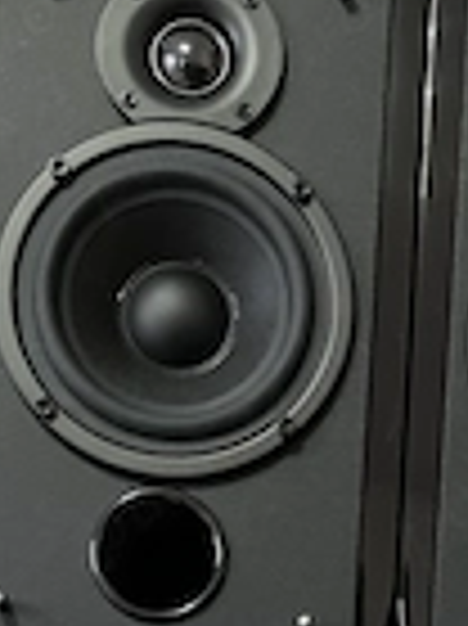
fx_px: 1354
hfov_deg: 19.4
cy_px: 865
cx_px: 387
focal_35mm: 75
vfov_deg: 22.6
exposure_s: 1/25
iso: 1000
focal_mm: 5.1
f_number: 1.6
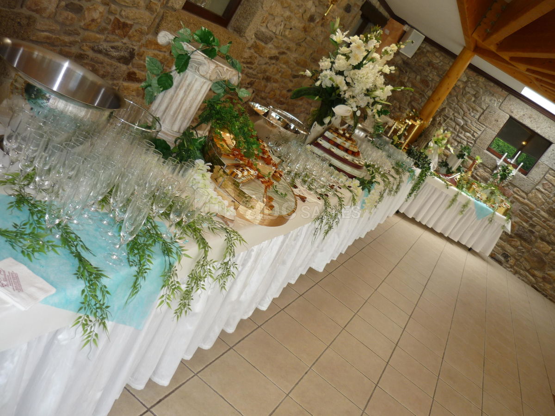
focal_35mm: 33
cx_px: 278
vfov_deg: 42.9
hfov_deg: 55.4
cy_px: 208
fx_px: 529
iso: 100
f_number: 2.8
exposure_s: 1/60
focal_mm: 5.5
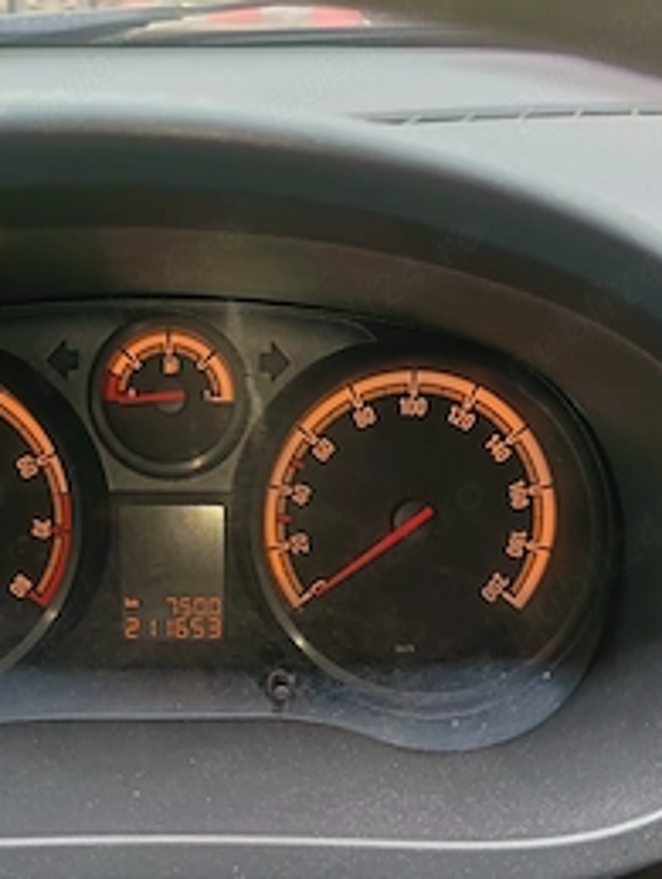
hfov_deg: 38.5
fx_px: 941
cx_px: 255
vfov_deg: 48.8
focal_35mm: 37
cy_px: 618
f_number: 1.75
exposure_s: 1/50
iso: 506
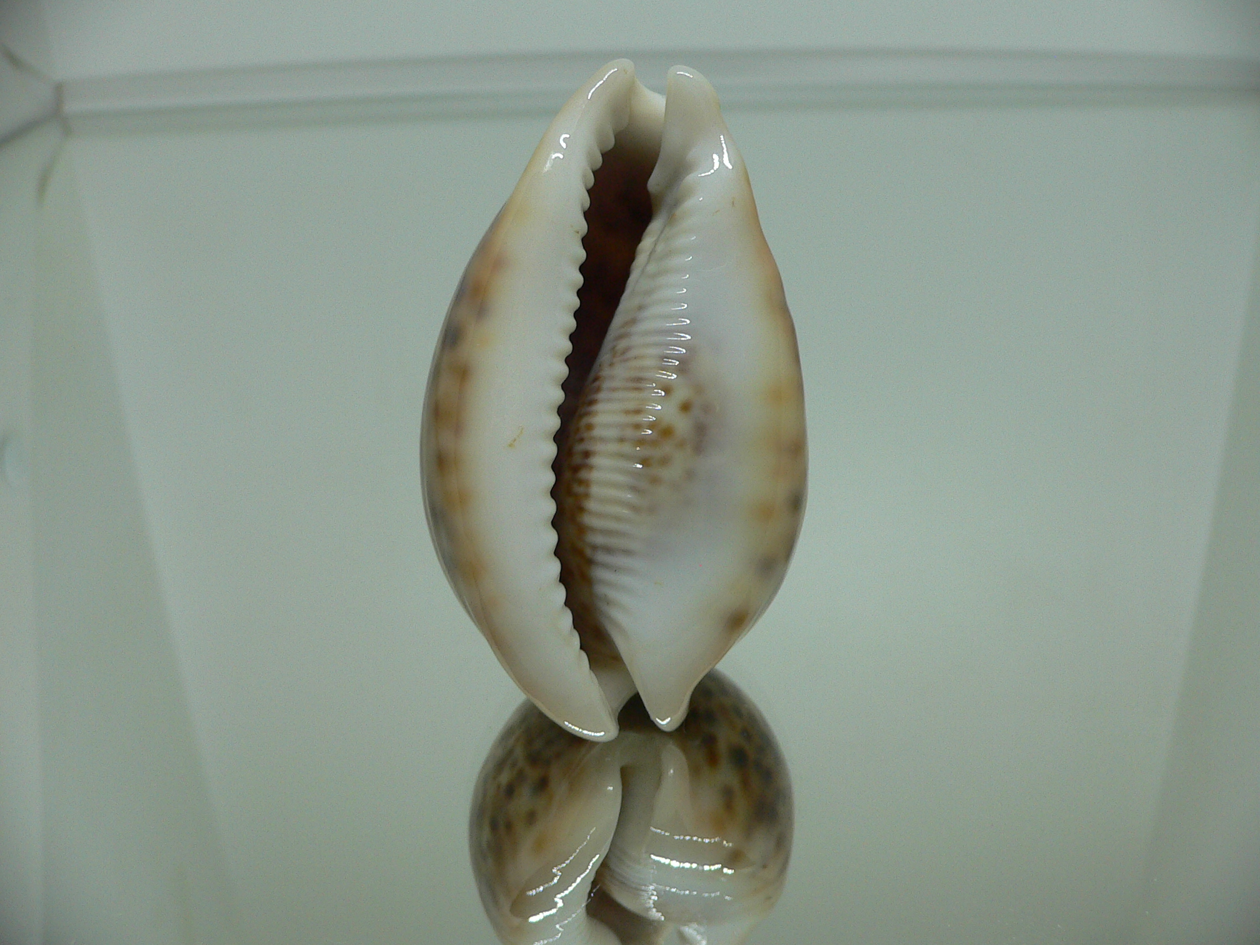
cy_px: 472
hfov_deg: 52.6
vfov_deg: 40.7
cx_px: 630
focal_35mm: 35
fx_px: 1274
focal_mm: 4.6
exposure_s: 1/60
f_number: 2.8
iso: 100
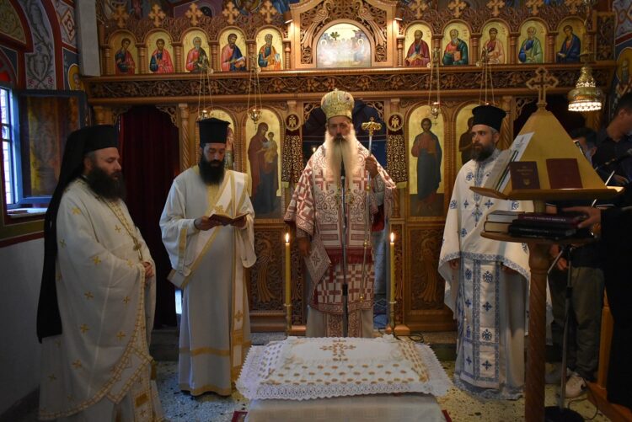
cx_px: 316
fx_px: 474
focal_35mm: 27
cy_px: 211
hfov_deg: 67.4
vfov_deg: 48.0
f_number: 3.5
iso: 4000
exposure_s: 1/125
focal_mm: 18
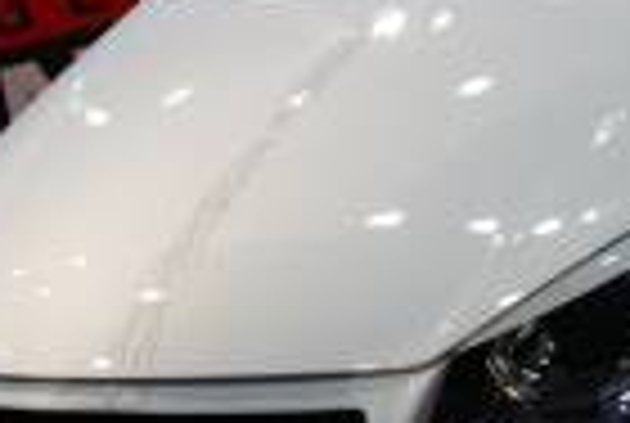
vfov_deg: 12.9
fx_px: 1876
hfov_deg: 18.7
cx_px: 562
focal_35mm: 107
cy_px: 194
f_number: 4
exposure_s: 1/40
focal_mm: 20
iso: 100
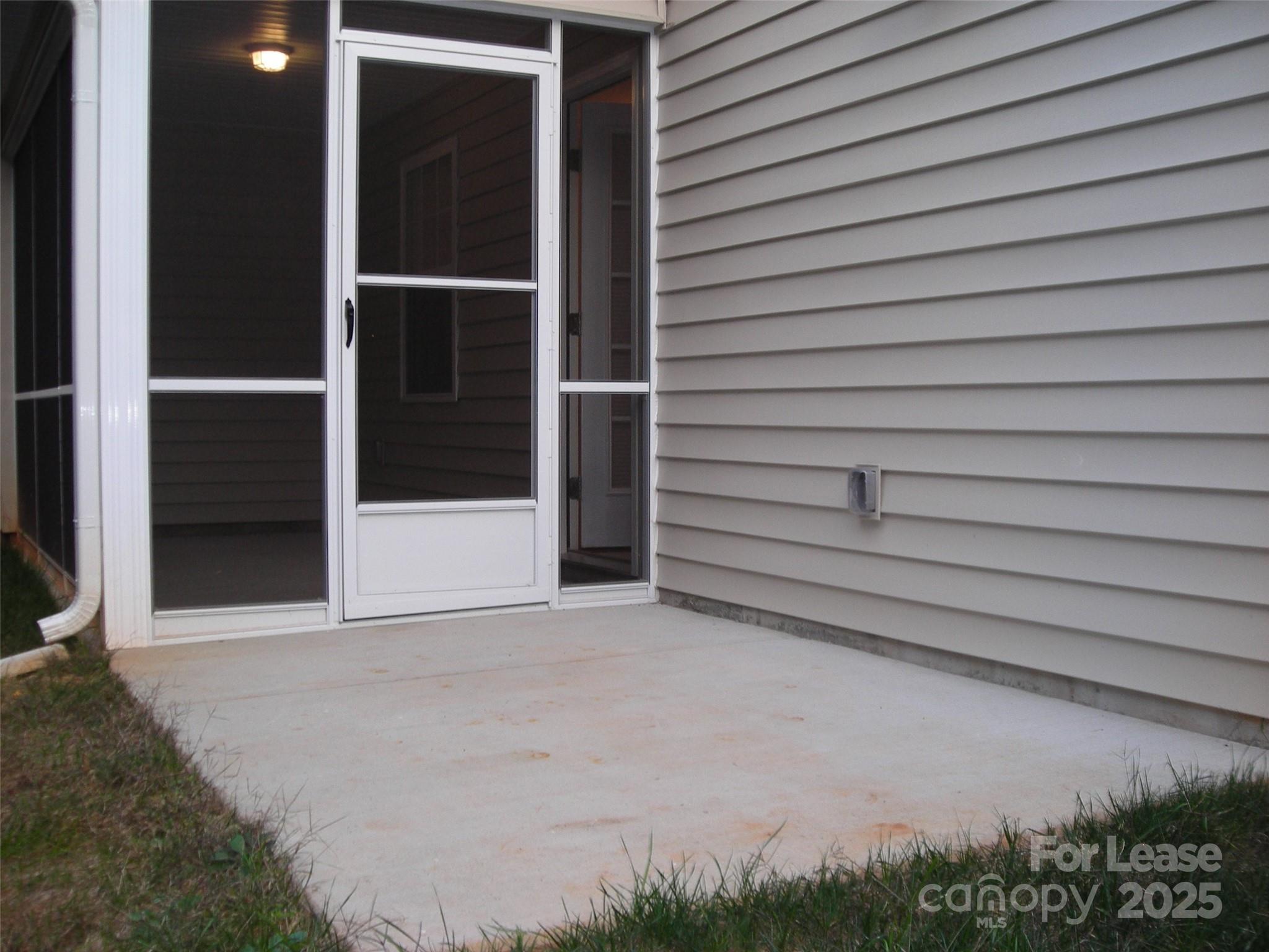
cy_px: 476
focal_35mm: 38
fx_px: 1393
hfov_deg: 49.0
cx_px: 634
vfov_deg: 37.7
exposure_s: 1/30
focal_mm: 6.3
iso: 78
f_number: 3.2
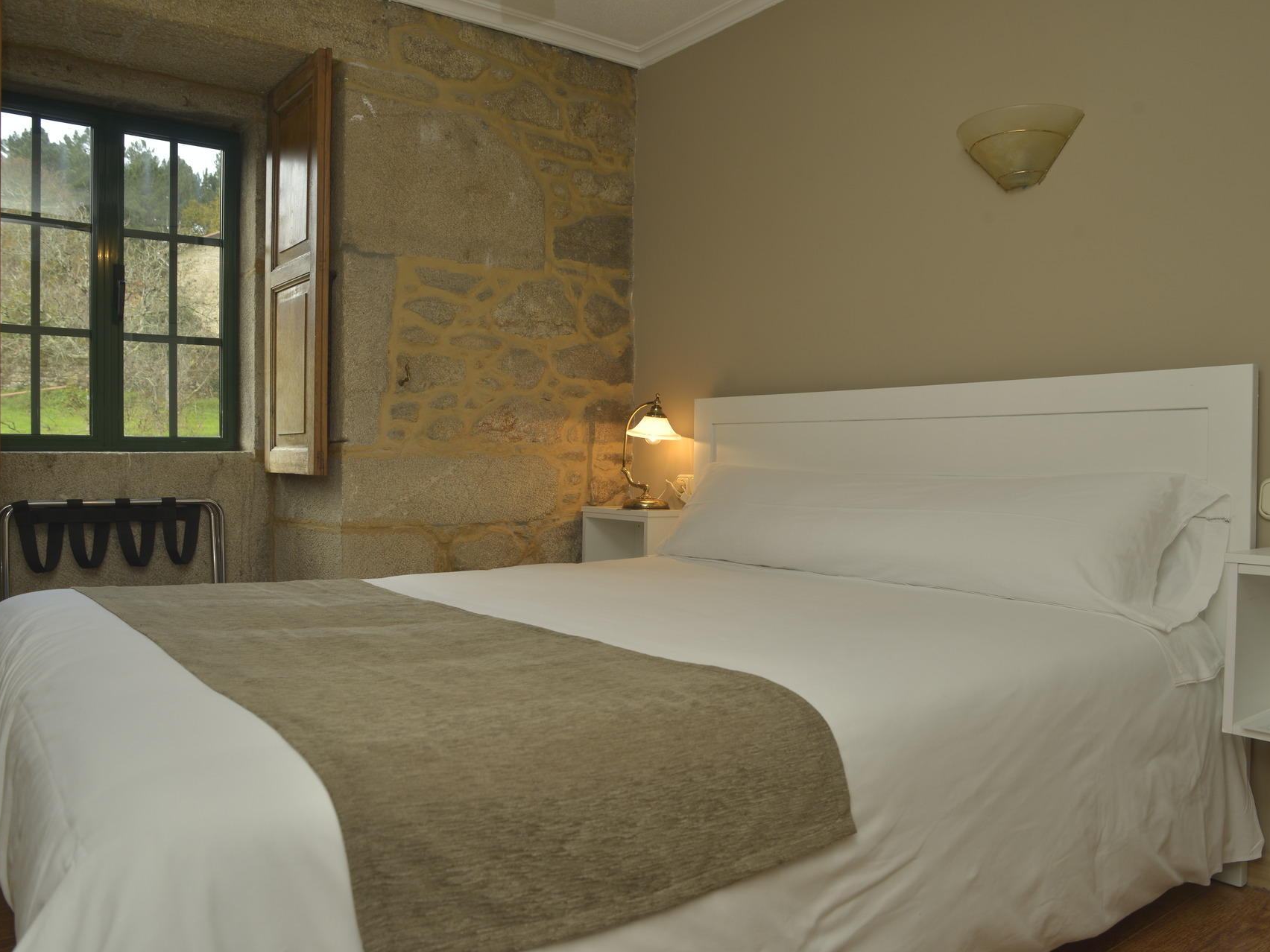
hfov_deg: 67.3
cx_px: 610
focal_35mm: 26
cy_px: 476
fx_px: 954
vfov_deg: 53.1
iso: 200
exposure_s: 1/60
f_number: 7.1
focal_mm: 24
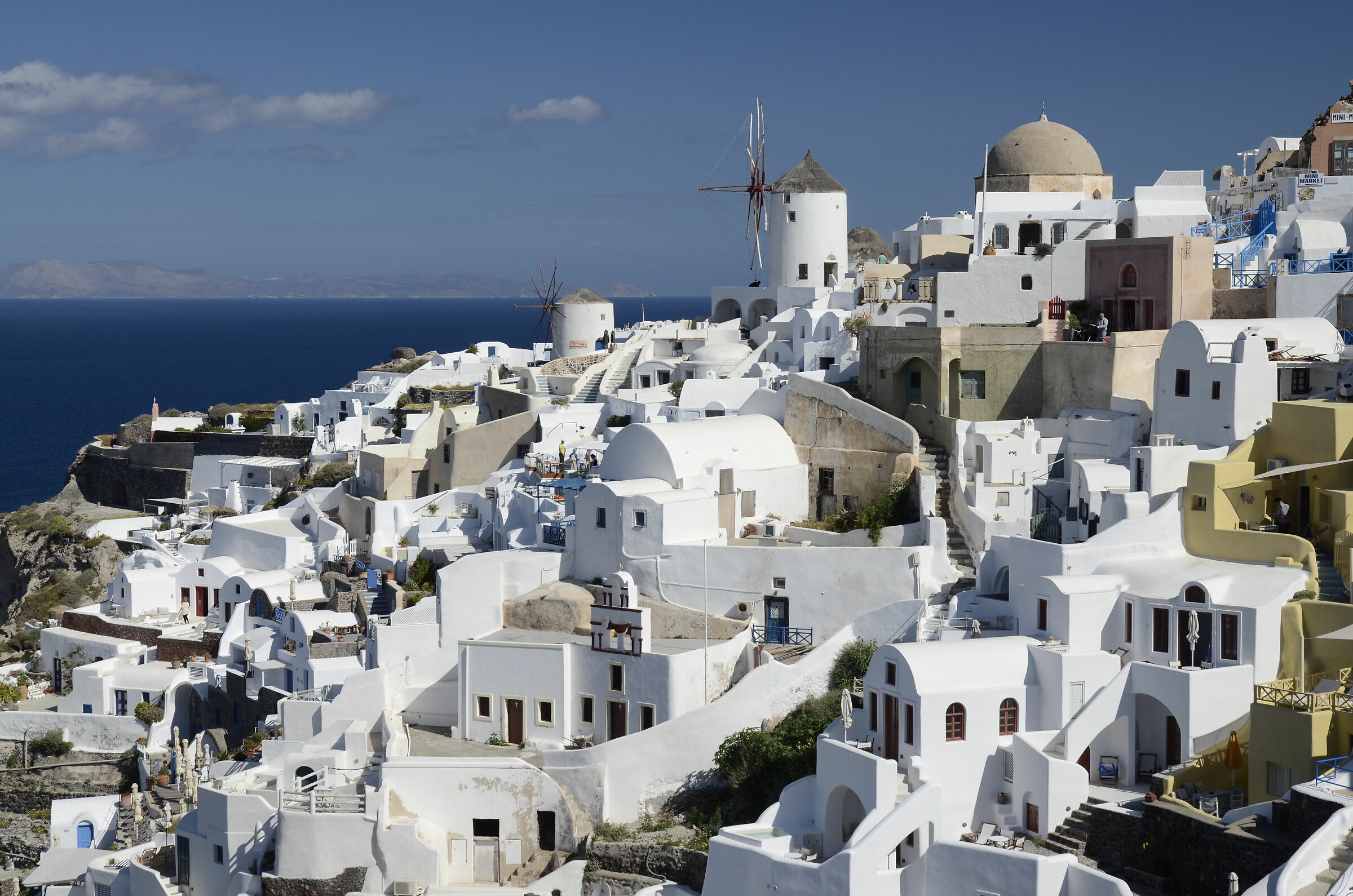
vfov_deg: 22.5
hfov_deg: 33.5
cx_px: 676
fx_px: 2250
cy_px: 448
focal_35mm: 60
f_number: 8
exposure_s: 1/160
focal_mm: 40
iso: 100
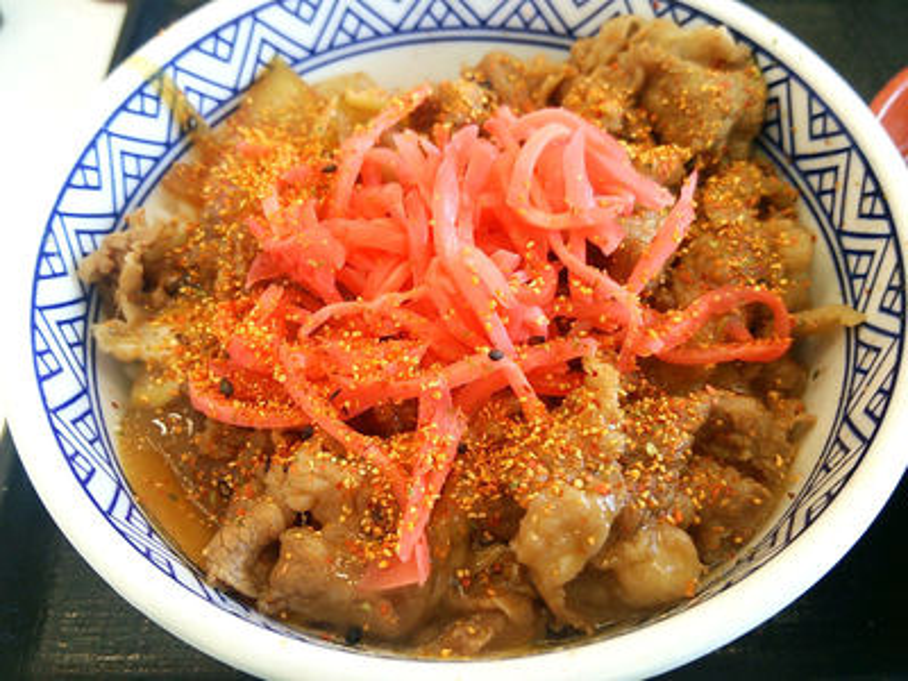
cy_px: 340
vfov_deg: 46.8
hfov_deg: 60.0
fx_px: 787
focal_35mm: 30
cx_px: 454
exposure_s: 1/61
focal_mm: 4.06
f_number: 1.94
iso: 40
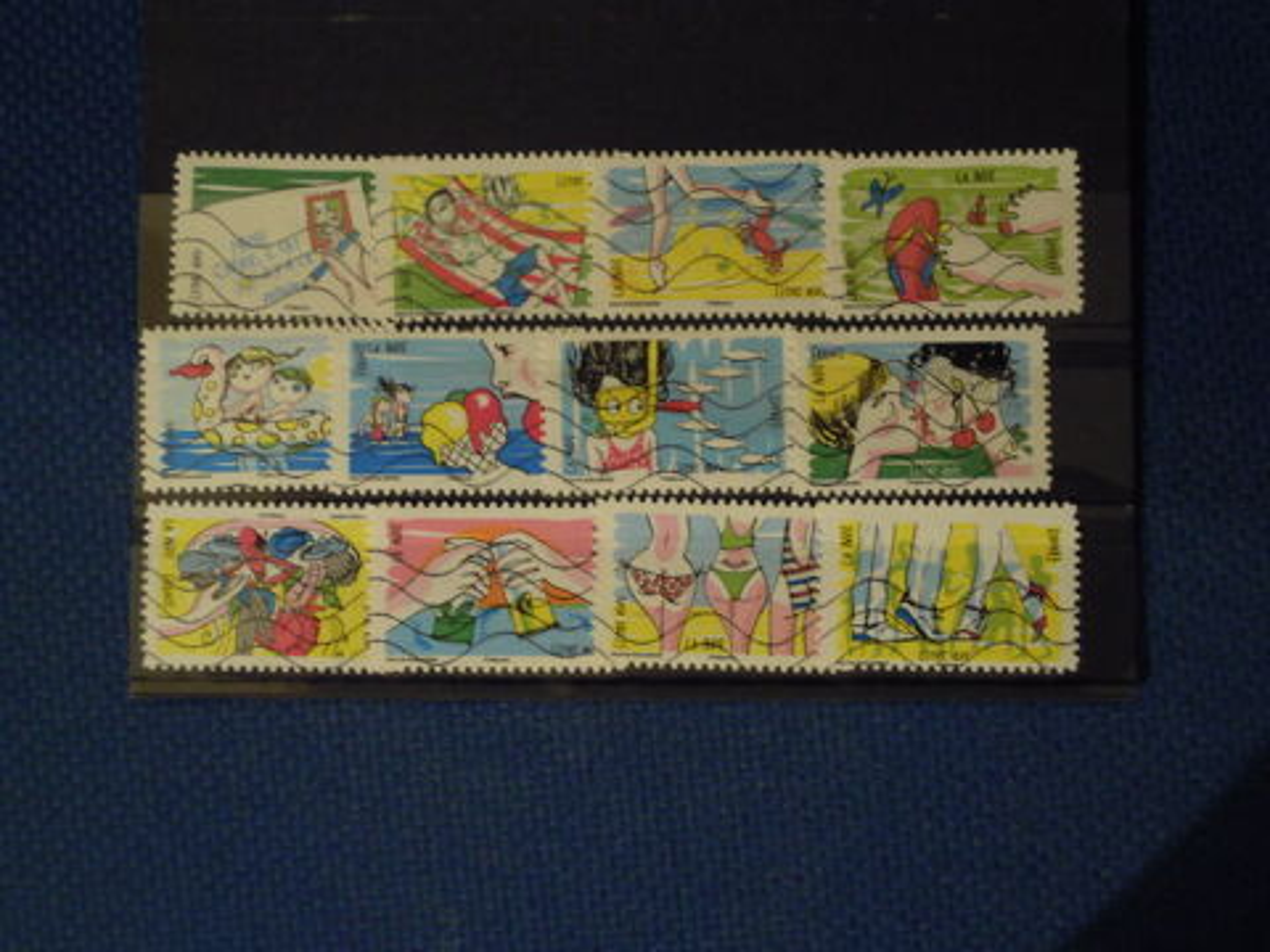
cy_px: 476
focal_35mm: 54
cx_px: 635
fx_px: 1981
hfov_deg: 35.5
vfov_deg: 27.0
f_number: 3.7
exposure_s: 1/15
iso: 400
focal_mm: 9.6
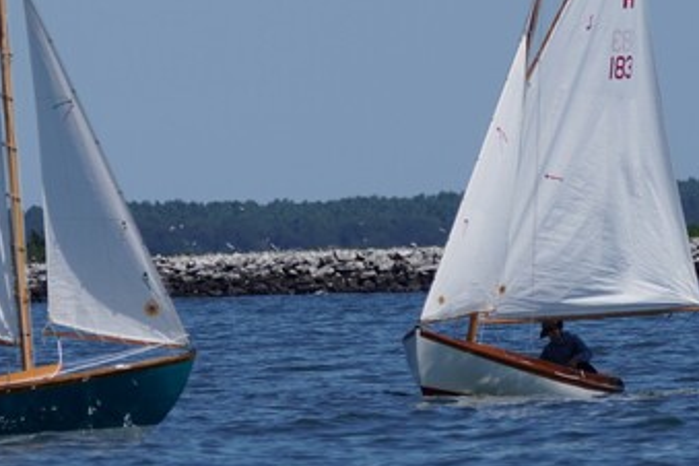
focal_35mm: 945
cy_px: 3
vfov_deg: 1.5
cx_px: 274
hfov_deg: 2.2
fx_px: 18351
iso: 125
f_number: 5.6
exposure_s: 1/1600
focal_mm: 267
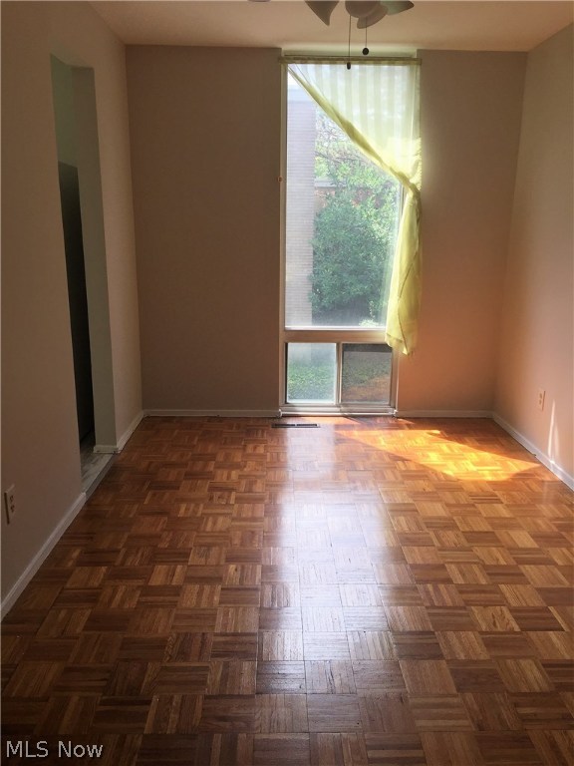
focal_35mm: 29
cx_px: 287
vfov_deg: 61.7
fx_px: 641
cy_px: 383
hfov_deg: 48.2
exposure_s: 1/297
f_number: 2.2
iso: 32
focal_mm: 4.15
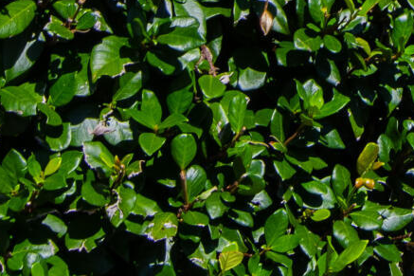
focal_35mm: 206
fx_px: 2368
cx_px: 536
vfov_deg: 6.4
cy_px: -354
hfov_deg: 9.8
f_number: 9
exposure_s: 1/160
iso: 100
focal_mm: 20
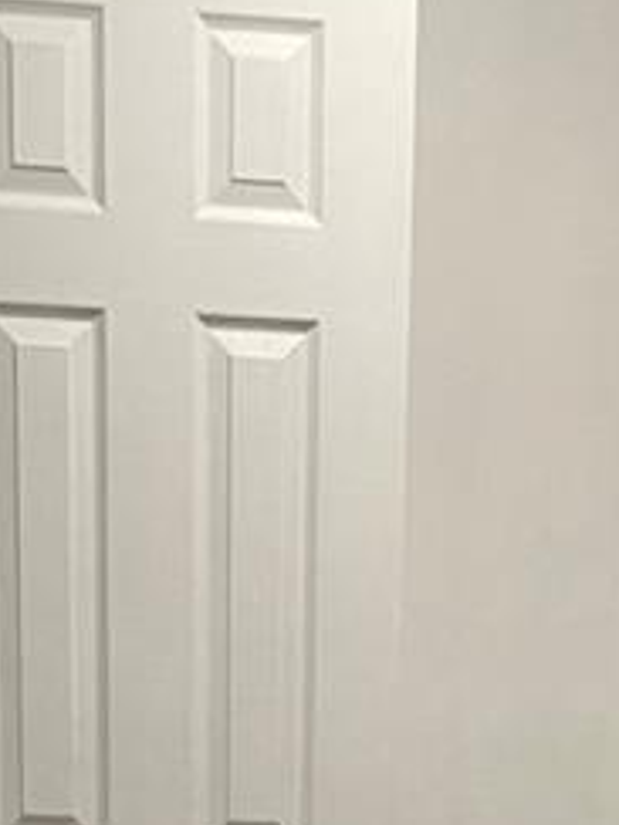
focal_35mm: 128
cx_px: 477
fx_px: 3052
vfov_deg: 13.4
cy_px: 1603
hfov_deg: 11.5
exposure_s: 1/60
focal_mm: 4.2
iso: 125
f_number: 1.6
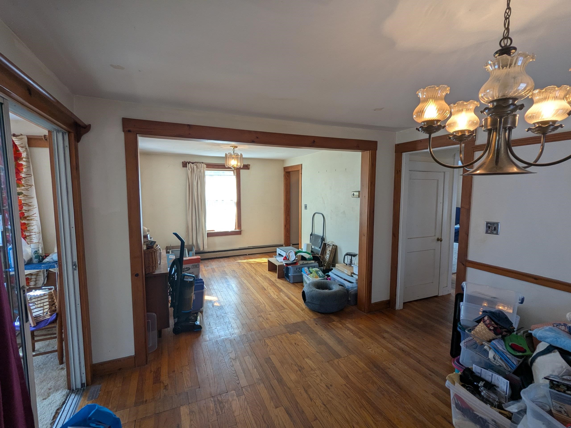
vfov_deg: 78.1
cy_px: 214
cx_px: 286
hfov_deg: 94.5
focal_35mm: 16
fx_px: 264
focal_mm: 2.35
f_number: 2.2
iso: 102
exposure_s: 1/120
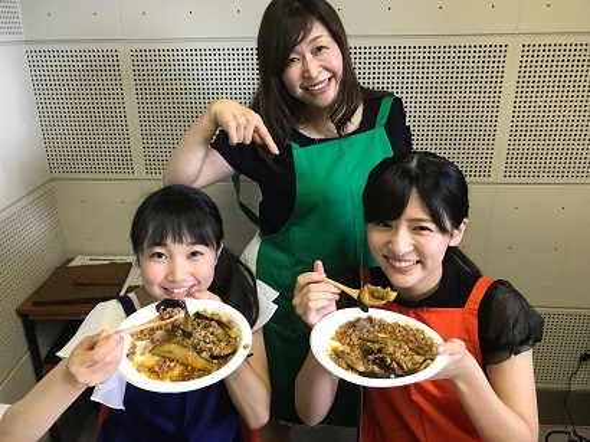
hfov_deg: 63.5
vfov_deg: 49.7
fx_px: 477
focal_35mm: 28
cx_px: 295
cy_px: 221
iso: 40
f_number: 1.8
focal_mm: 3.99
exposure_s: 1/25
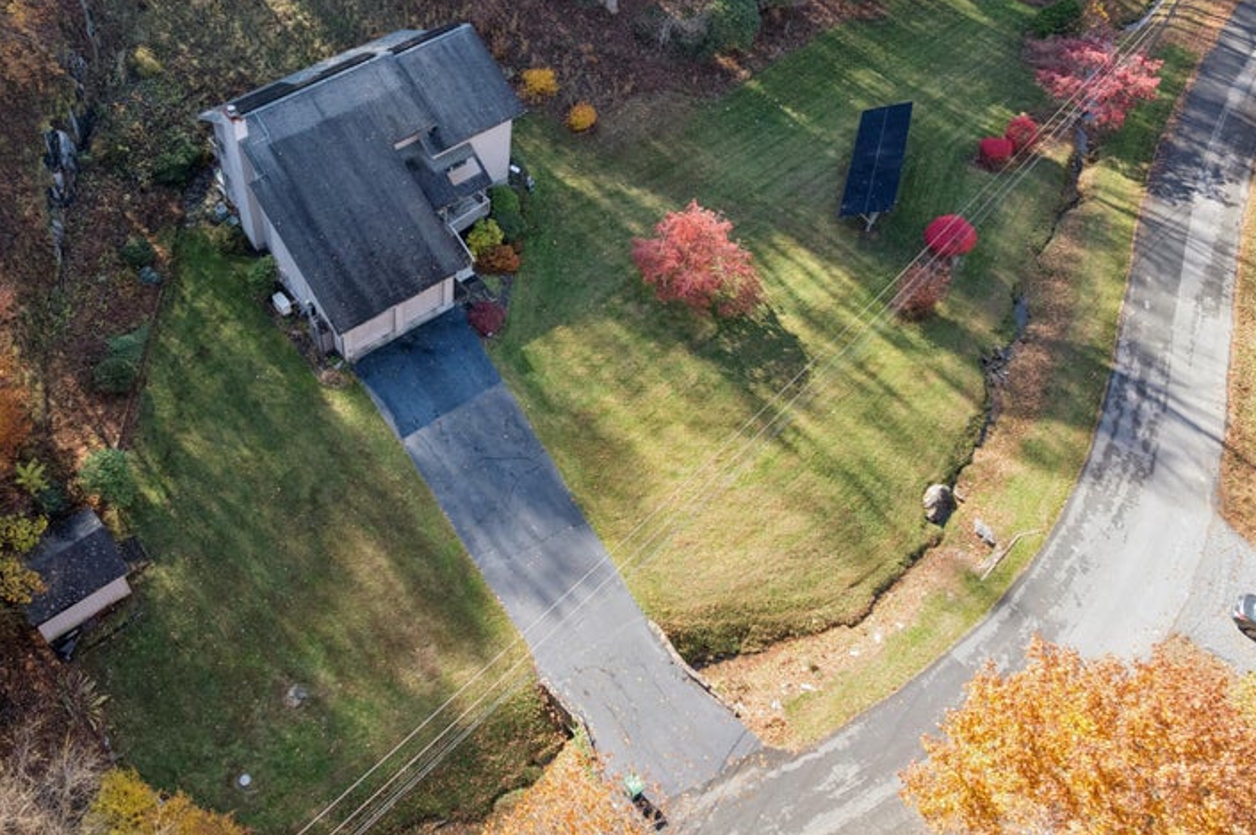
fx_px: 1046
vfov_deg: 43.1
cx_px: 428
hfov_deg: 60.6
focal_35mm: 30
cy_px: 297
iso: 100
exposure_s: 1/320
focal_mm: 8.4
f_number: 2.8
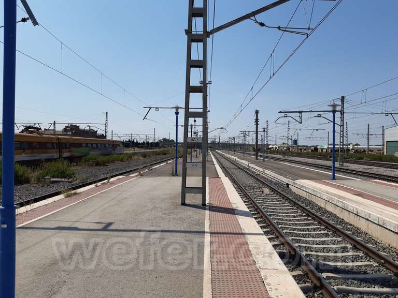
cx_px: 199
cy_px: 149
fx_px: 299
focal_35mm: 26
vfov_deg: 53.1
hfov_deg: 67.3
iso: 40
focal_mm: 3.92
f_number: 1.7
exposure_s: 1/3623
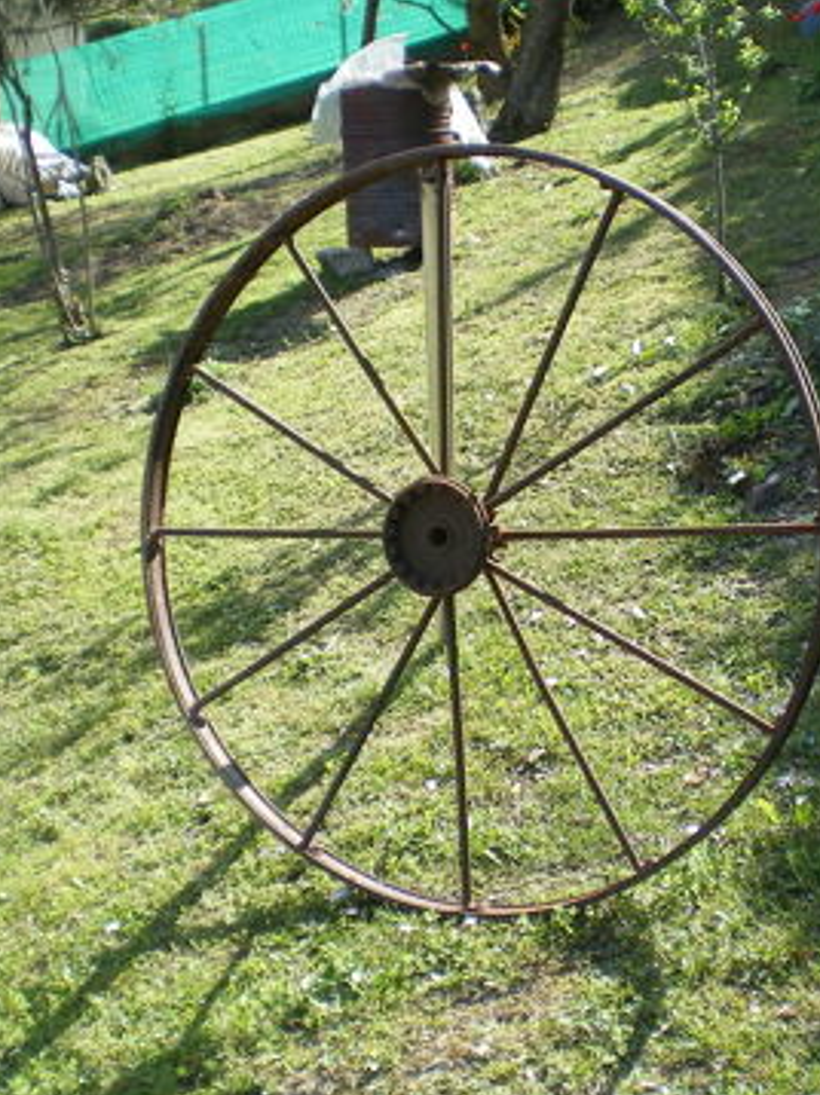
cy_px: 548
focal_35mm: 51
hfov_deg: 28.5
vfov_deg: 37.5
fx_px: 1613
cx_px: 471
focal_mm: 6.3
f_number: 3.1
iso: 64
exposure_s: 1/160
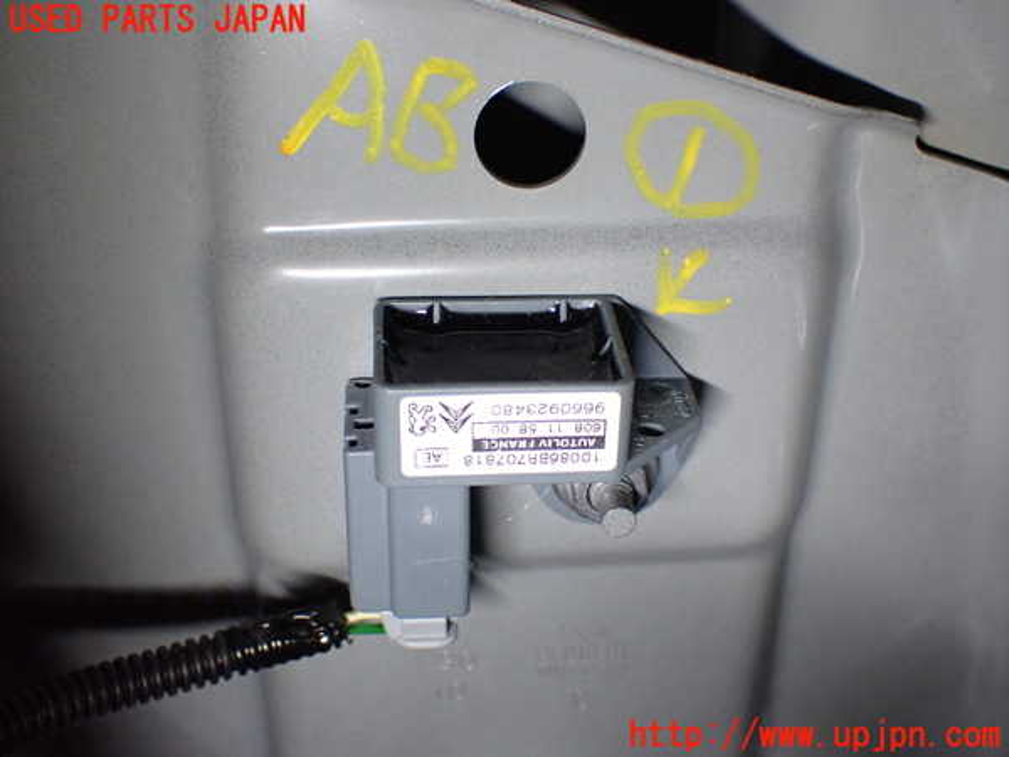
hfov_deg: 40.4
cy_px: 378
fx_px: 1370
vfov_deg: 30.9
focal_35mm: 47
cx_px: 504
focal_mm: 8.4
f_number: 3.1
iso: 800
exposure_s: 1/160
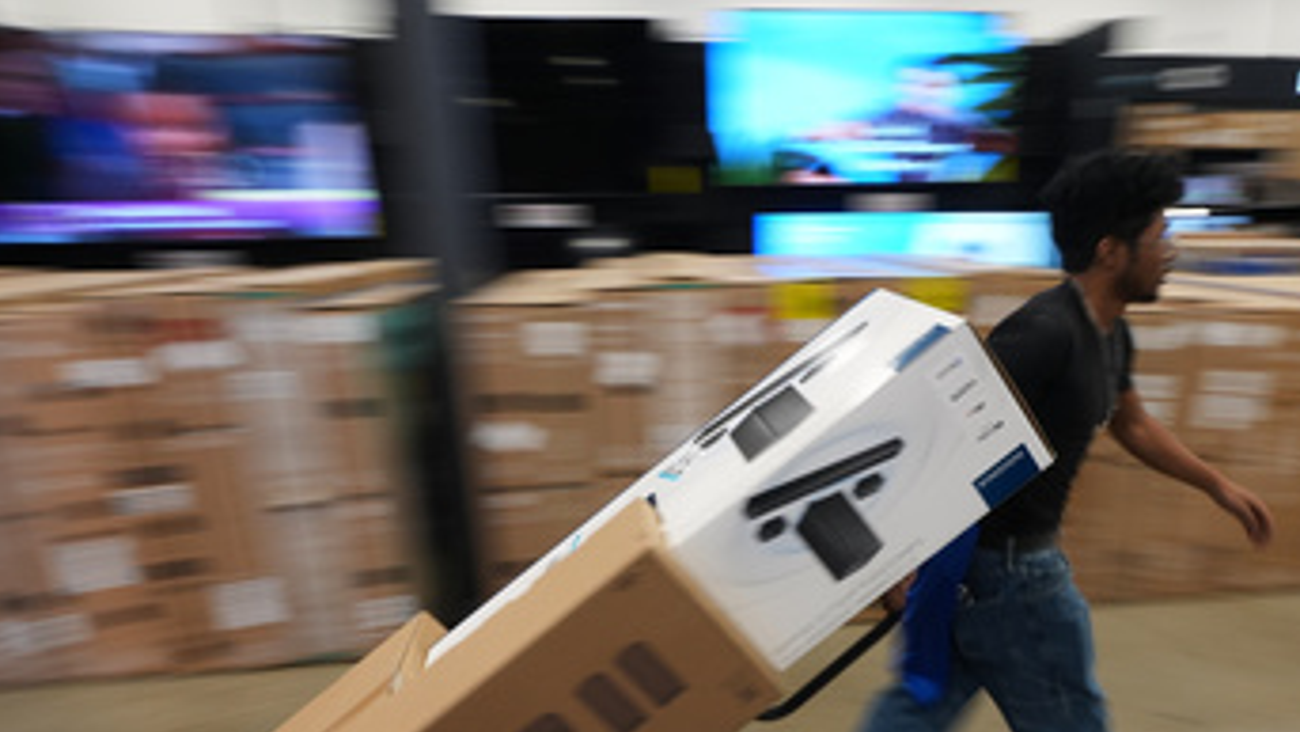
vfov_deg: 45.0
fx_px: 862
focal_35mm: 25
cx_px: 781
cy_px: 510
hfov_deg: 73.2
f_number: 10
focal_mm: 16
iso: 800
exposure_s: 1/15
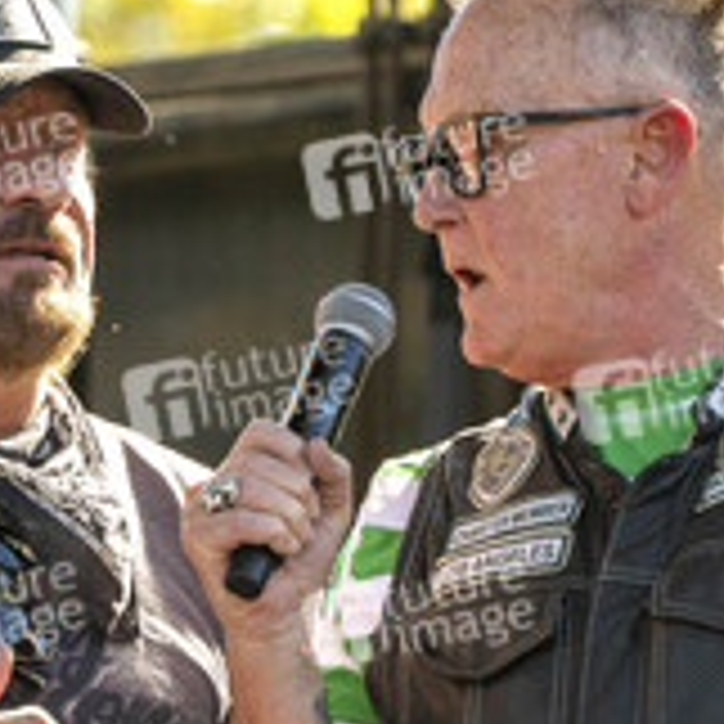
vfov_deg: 3.7
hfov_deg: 3.7
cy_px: 504
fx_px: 11287
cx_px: 299
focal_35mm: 477
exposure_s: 1/250
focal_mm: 200
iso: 500
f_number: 5.6
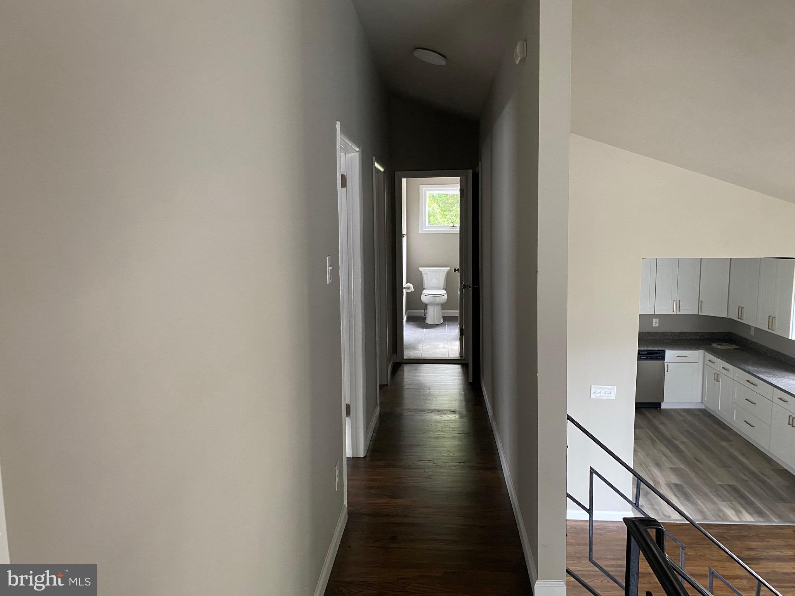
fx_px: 597
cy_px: 298
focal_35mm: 26
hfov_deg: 67.3
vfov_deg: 53.1
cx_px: 398
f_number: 1.8
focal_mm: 4.25
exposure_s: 1/60
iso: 320
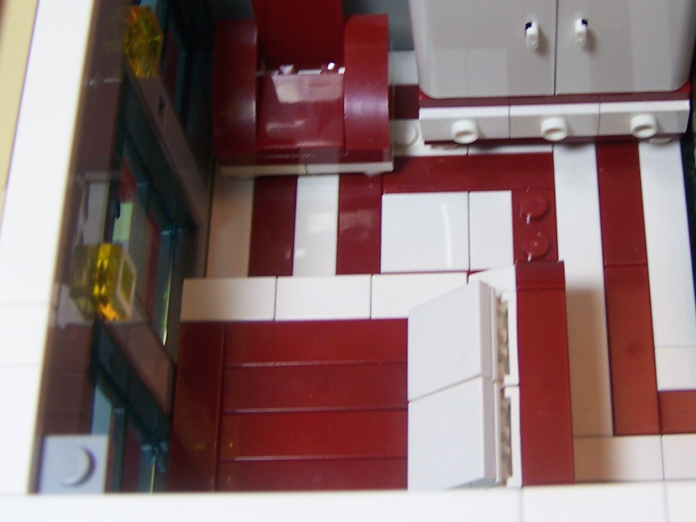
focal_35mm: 68
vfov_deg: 21.5
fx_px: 1367
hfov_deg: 28.3
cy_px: 152
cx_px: 490
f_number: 2.8
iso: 80
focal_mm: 6.3
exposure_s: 1/40
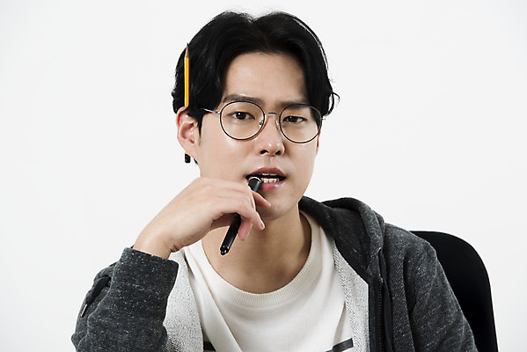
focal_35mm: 185
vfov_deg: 7.4
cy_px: 176
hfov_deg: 11.1
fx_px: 2709
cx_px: 264
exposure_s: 1/125
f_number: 8
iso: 64
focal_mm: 185
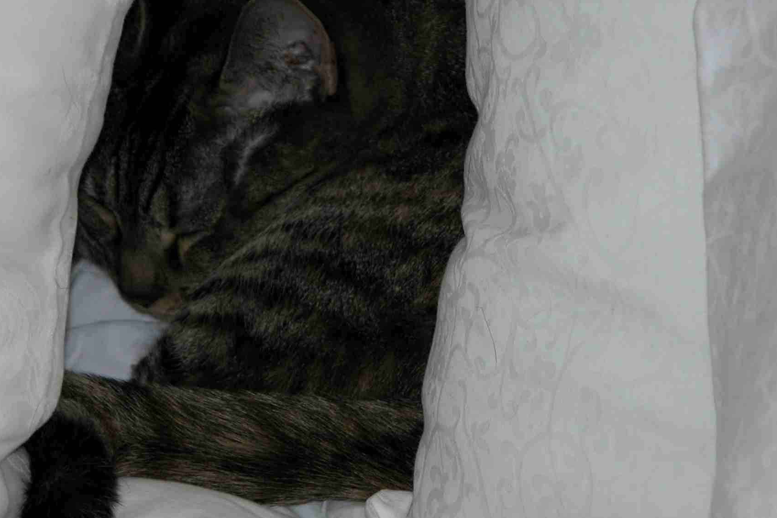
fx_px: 6474
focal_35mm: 300
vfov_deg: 4.6
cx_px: 336
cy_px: 242
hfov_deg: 6.9
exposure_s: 1/125
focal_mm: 48.5
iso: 100
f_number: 4
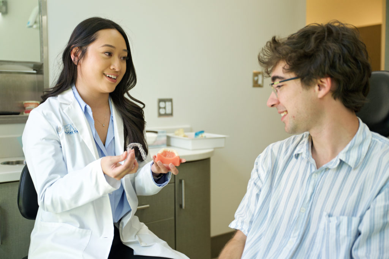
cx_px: 194
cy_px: 130
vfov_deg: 33.4
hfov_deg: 48.5
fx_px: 432
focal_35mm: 40
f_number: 2.8
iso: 800
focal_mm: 40
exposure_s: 1/500
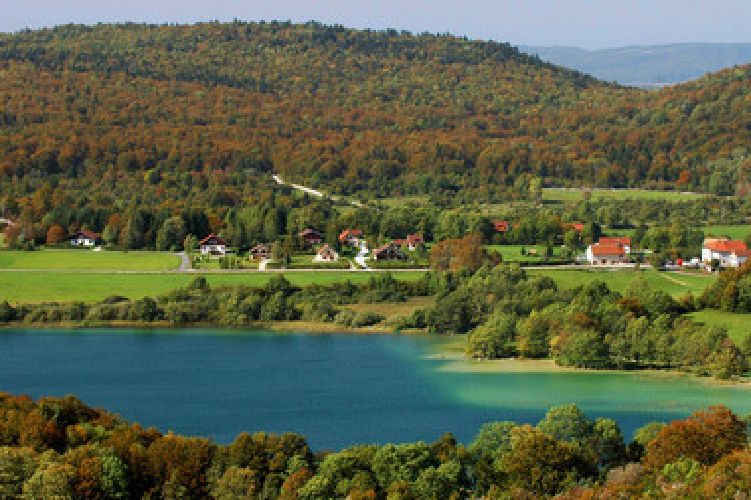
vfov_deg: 10.3
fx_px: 2773
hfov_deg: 15.4
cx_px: 402
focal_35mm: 133
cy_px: 243
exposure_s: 1/125
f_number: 7.1
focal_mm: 80
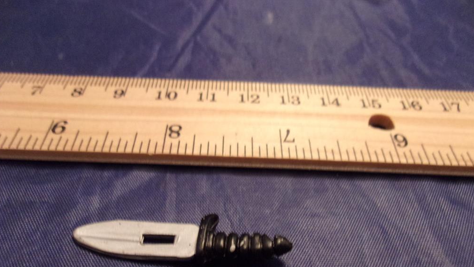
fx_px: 377
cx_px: 237
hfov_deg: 64.3
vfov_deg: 38.5
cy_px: 181
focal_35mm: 30
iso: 400
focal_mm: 4.9
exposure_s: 1/29
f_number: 3
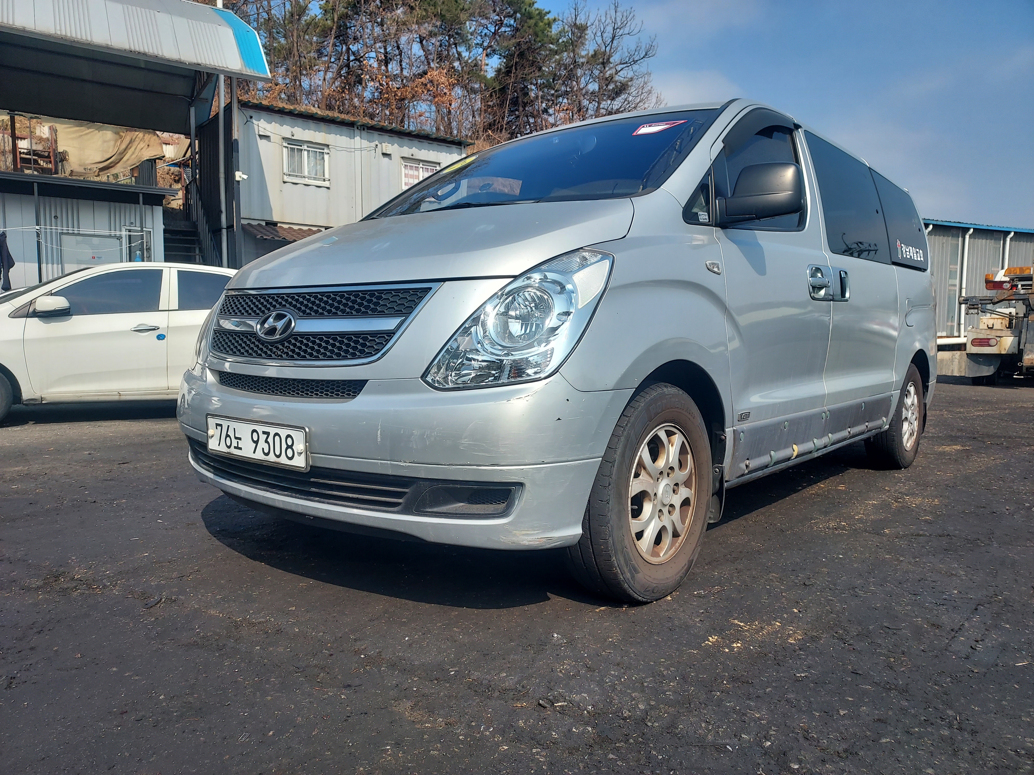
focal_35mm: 24
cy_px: 388
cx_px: 517
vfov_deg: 56.8
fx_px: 717
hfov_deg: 71.6
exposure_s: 1/1478
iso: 40
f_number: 1.8
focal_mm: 4.6
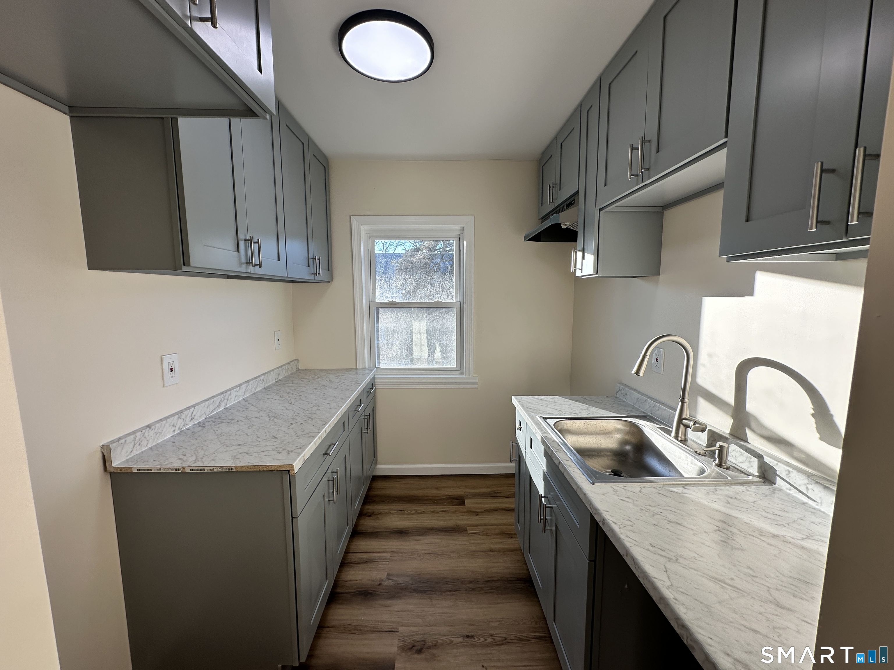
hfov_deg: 102.1
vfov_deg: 85.7
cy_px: 335
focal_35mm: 14
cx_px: 447
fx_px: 362
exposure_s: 1/201
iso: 40
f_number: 2.2
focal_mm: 2.22
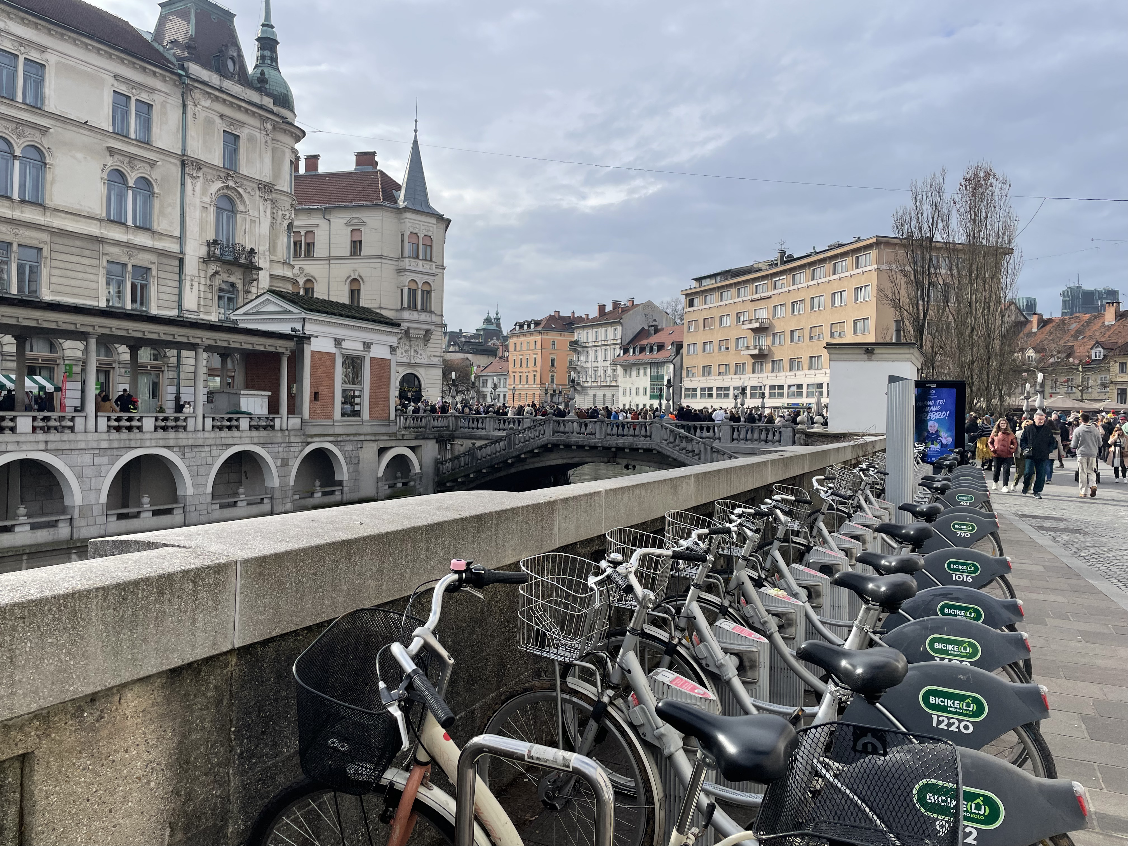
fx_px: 847
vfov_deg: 53.1
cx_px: 564
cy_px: 423
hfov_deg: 67.3
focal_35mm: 26
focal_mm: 4.2
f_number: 1.6
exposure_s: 1/3731
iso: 32
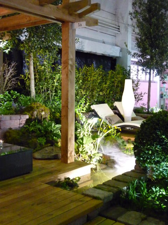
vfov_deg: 42.1
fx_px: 291
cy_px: 112
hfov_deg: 32.2
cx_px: 84
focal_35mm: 45
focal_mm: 7.4
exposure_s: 1/30
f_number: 3.1
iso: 800
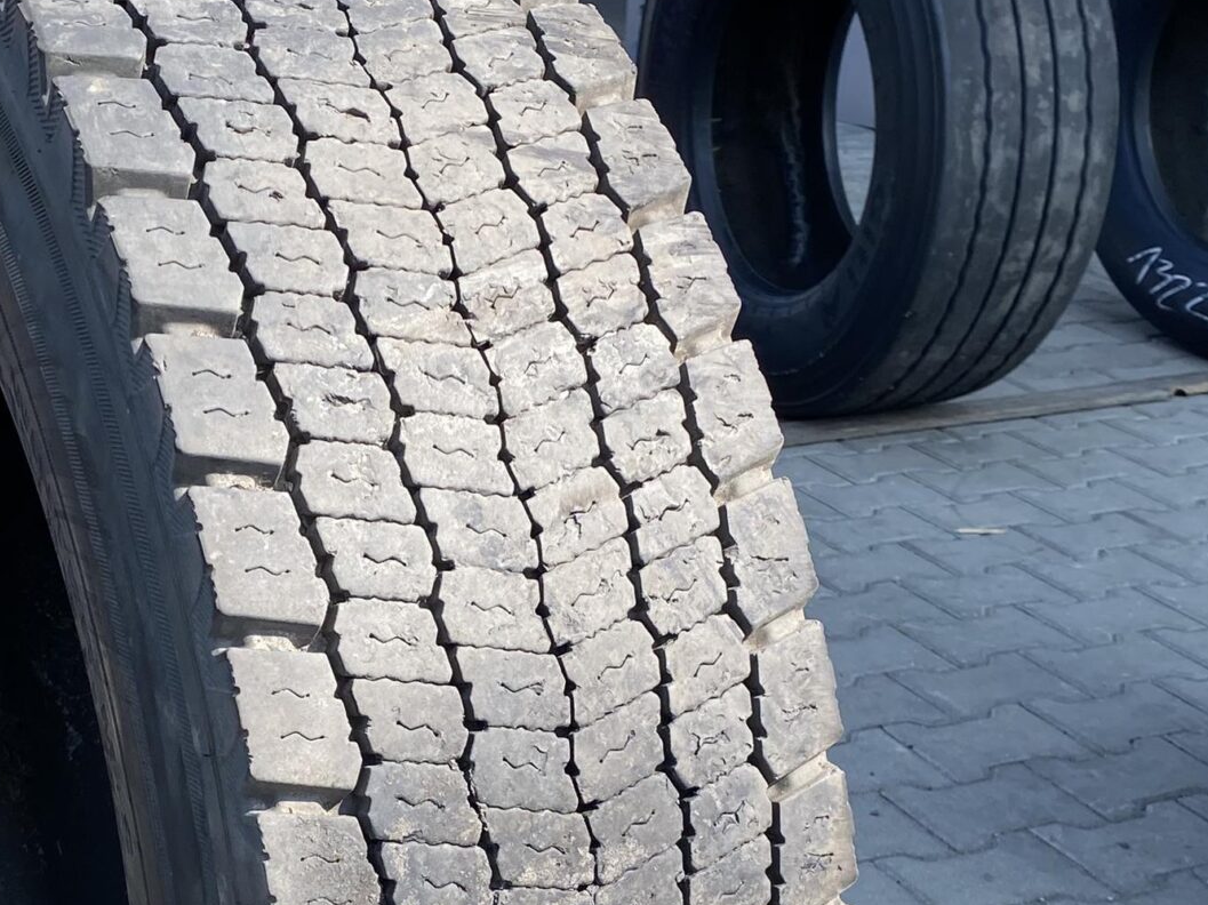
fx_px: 2198
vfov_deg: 23.0
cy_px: 697
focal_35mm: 63
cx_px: 457
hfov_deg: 30.6
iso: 32
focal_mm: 4.25
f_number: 1.8
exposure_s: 1/905
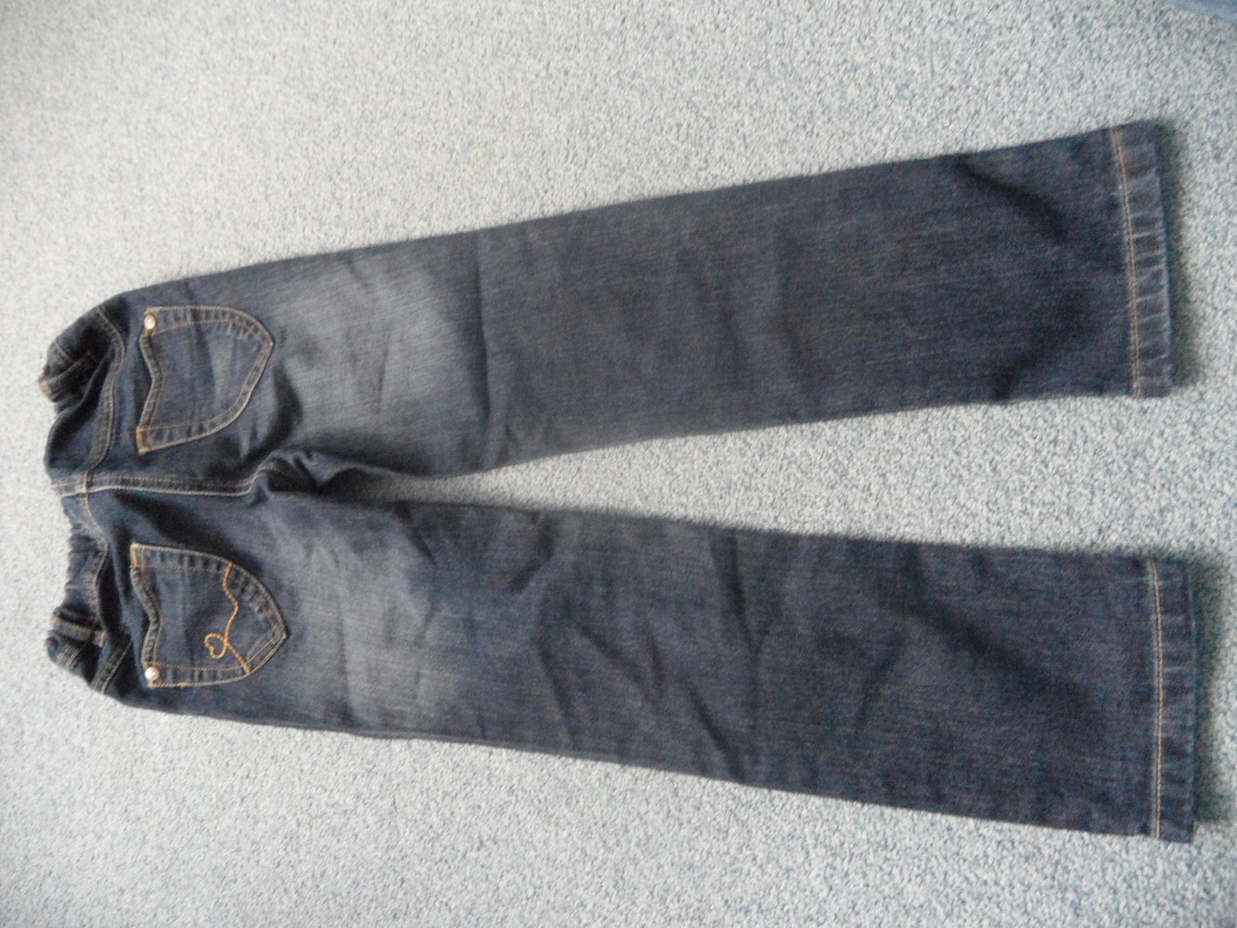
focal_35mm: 24
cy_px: 464
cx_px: 618
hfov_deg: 71.6
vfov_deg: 56.8
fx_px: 858
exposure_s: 1/30
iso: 400
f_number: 2.9
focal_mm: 4.1
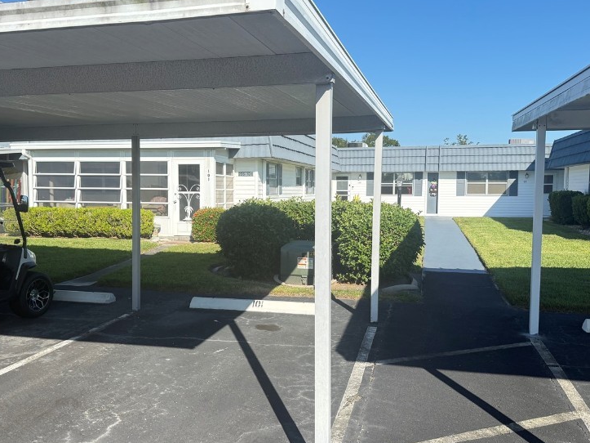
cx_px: 257
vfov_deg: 41.8
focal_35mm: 34
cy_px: 229
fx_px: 579
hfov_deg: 53.8
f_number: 1.78
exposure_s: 1/3584
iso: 100
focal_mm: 6.76
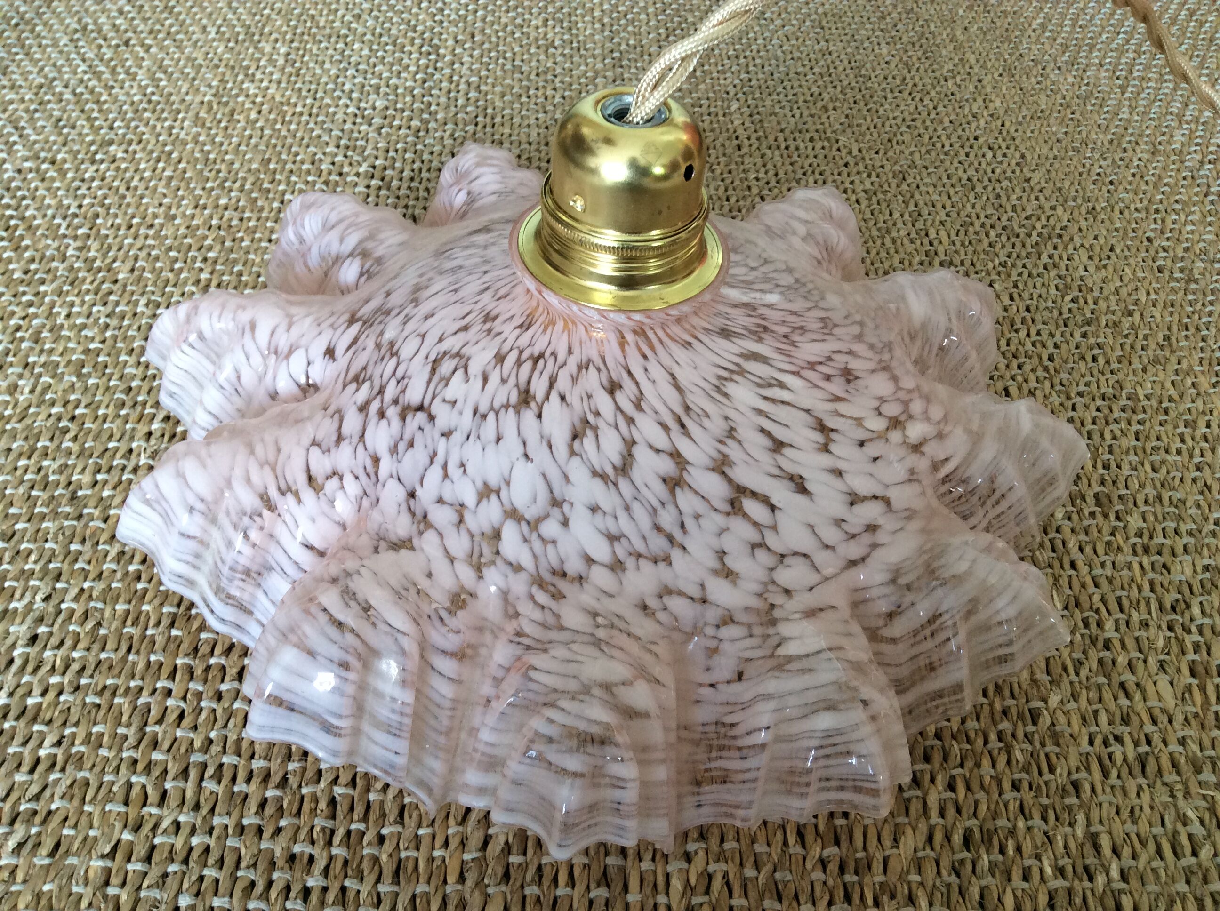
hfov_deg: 56.9
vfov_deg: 44.1
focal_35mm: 32
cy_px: 456
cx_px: 610
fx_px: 1126
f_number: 2.4
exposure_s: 1/25
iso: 64
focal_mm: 3.3
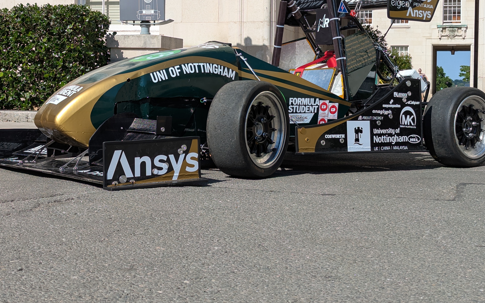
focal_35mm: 61
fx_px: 806
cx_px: 237
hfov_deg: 33.5
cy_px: 105
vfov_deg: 21.2
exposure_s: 1/2618
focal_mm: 6.81
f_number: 1.85
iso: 43
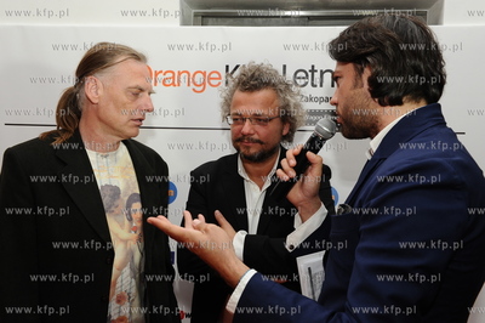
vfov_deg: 35.0
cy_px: 162
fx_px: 512
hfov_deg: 50.7
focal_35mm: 38
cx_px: 242
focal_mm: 38
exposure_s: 1/60
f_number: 8
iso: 1600
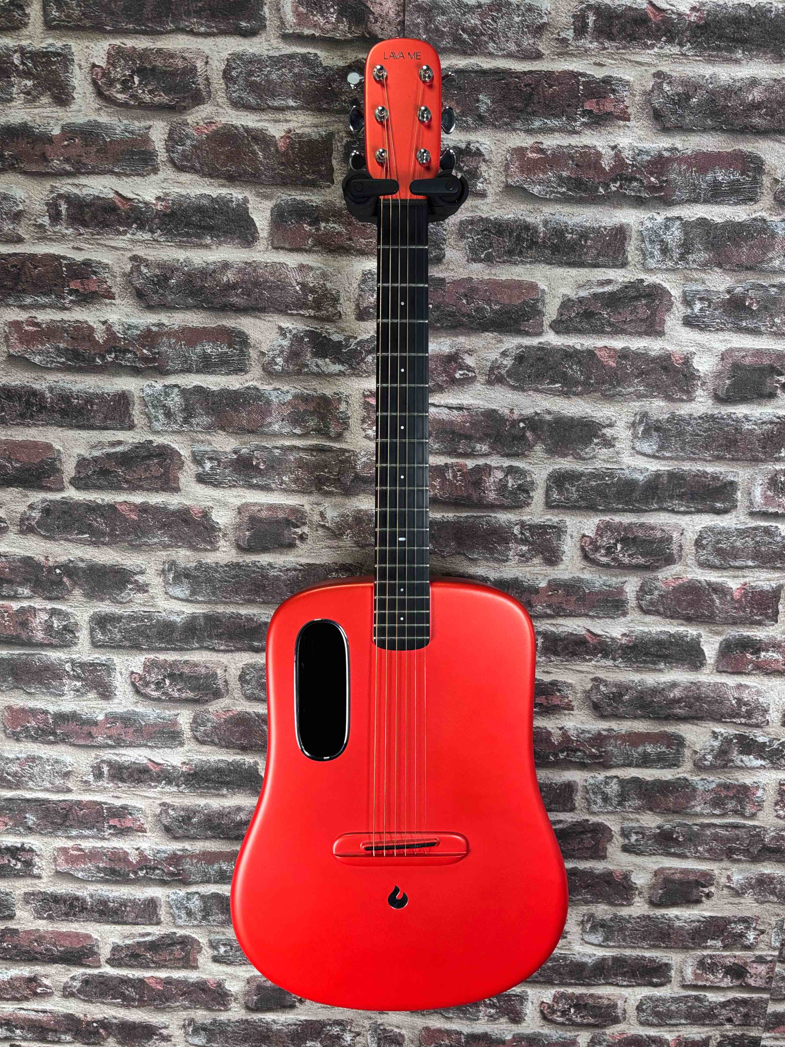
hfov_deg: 51.3
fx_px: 816
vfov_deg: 65.3
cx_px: 401
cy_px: 538
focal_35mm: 27
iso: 125
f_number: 1.6
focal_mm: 5.96
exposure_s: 1/98
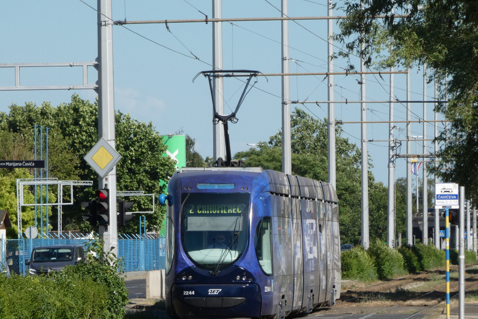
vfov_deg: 3.8
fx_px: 4755
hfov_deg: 5.8
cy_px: 199
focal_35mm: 358
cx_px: 232
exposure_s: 1/500
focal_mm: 46.2
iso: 80
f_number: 5.5
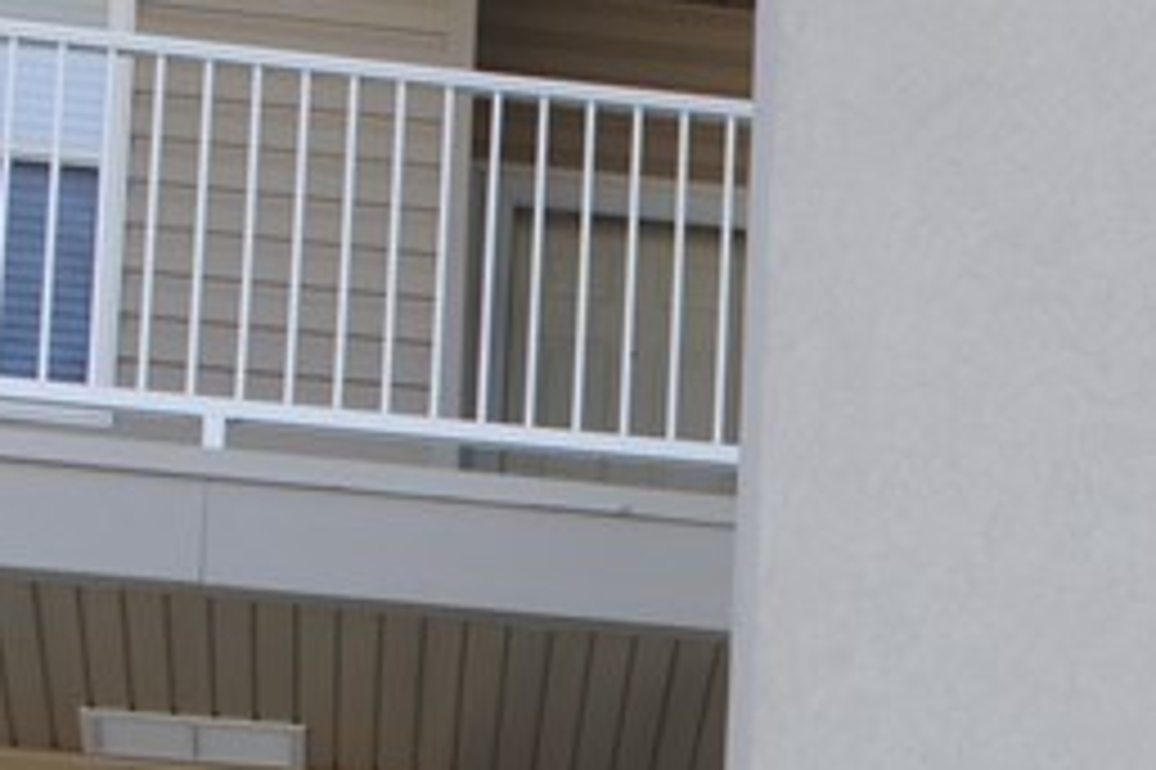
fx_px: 5491
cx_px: 1572
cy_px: 1475
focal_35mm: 171
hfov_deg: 11.6
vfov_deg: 7.7
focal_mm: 27
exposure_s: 1/80
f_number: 11
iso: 200
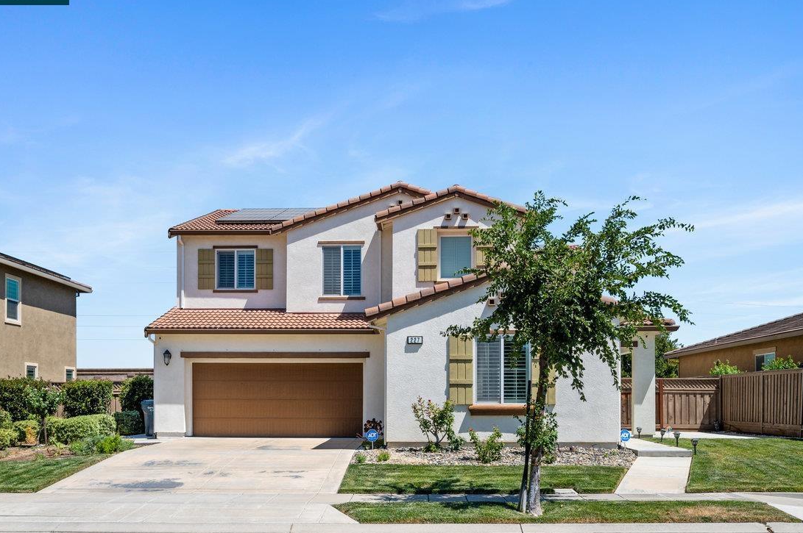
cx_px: 378
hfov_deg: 57.2
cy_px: 265
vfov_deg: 39.9
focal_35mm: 33
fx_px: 735
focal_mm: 30
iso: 400
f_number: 9
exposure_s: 1/1600
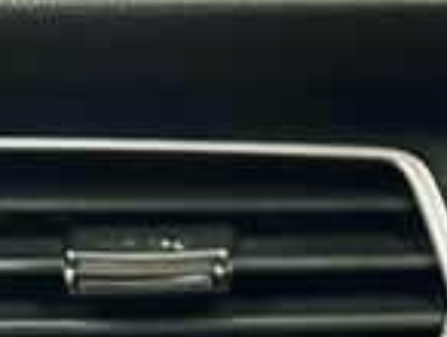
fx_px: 2173
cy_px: 686
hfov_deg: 8.7
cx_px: 1506
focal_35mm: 168
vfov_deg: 8.4
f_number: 1.78
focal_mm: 6.86
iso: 1000
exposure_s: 1/45
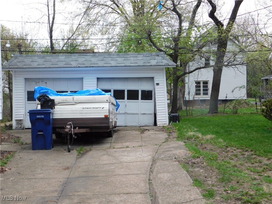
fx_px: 354
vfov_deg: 32.2
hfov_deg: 42.1
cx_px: 136
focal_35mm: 45
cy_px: 102
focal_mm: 8
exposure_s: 1/50
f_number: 3.7
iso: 125
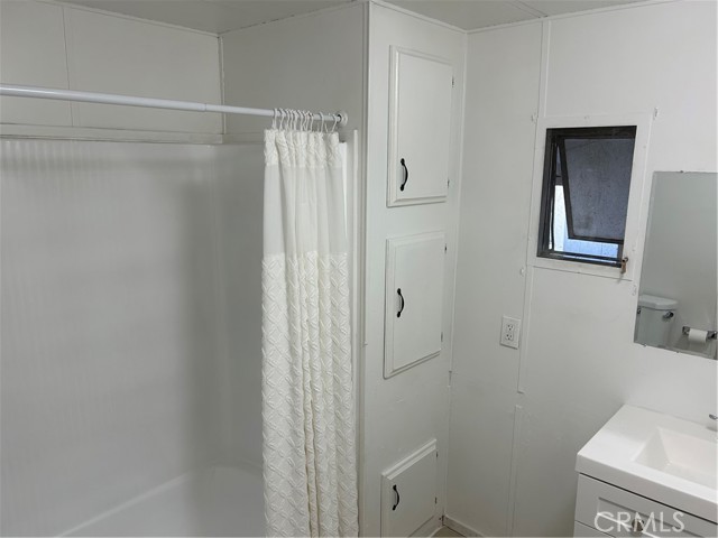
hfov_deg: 67.3
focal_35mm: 26
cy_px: 269
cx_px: 359
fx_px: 539
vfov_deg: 53.1
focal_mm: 5.7
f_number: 1.5
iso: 100
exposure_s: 1/120
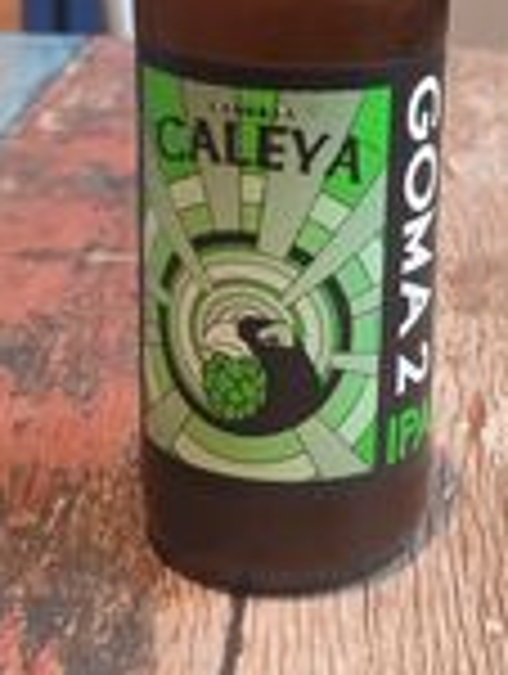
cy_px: 126
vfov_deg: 26.8
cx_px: 351
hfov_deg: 20.7
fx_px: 1385
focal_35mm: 71
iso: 414
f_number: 1.9
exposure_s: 1/33
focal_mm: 6.04
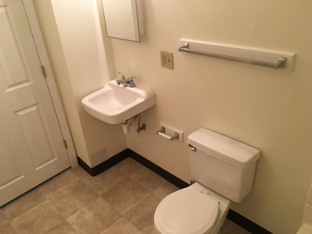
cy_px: 117
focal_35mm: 29
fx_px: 261
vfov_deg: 48.2
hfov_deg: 61.7
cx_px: 156
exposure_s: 1/30
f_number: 2.2
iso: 80
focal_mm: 4.15
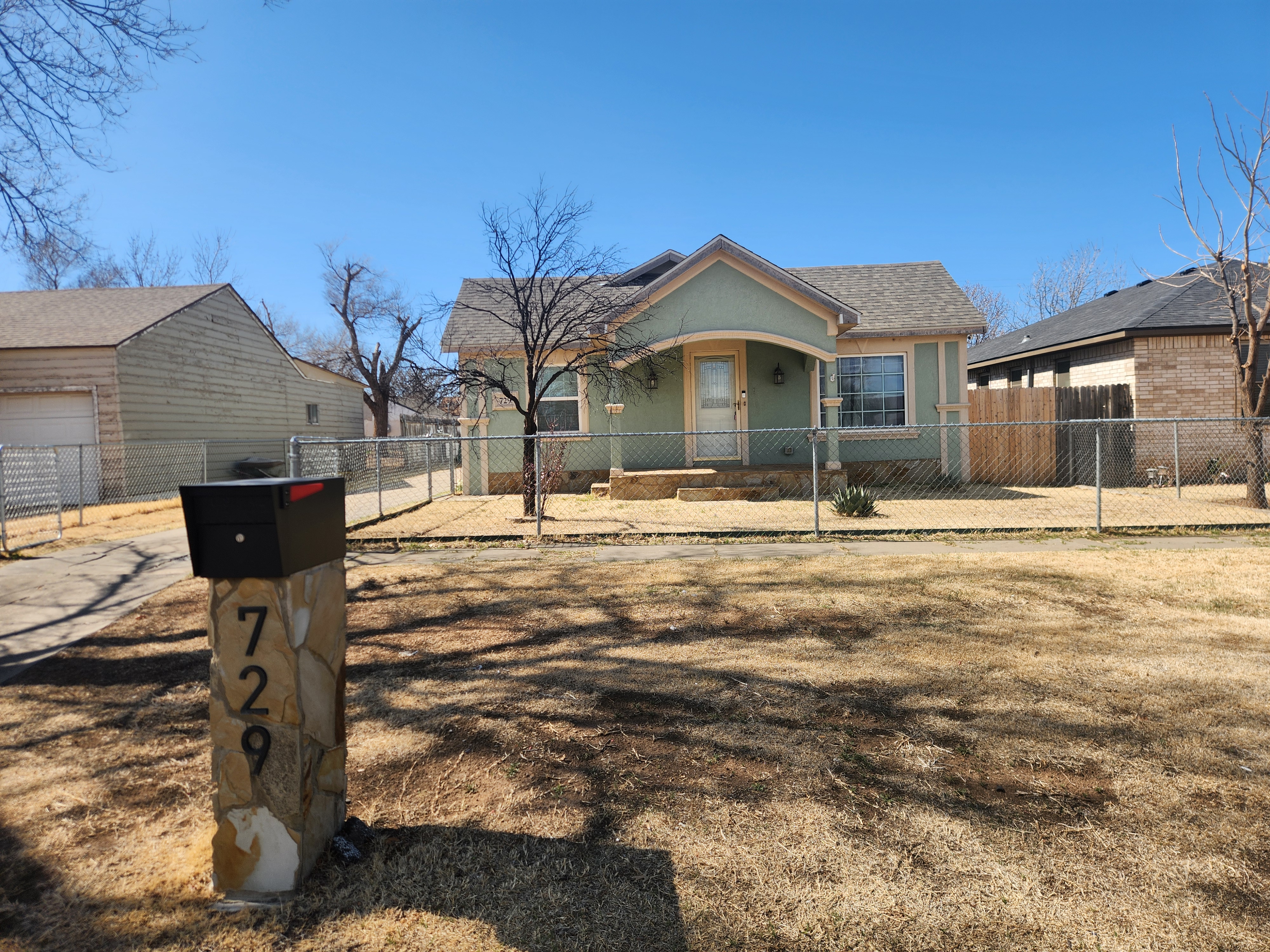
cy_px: 476
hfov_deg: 73.9
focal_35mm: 23
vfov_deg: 58.9
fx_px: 844
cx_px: 635
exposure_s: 1/1182
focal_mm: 5.4
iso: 20
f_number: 1.8
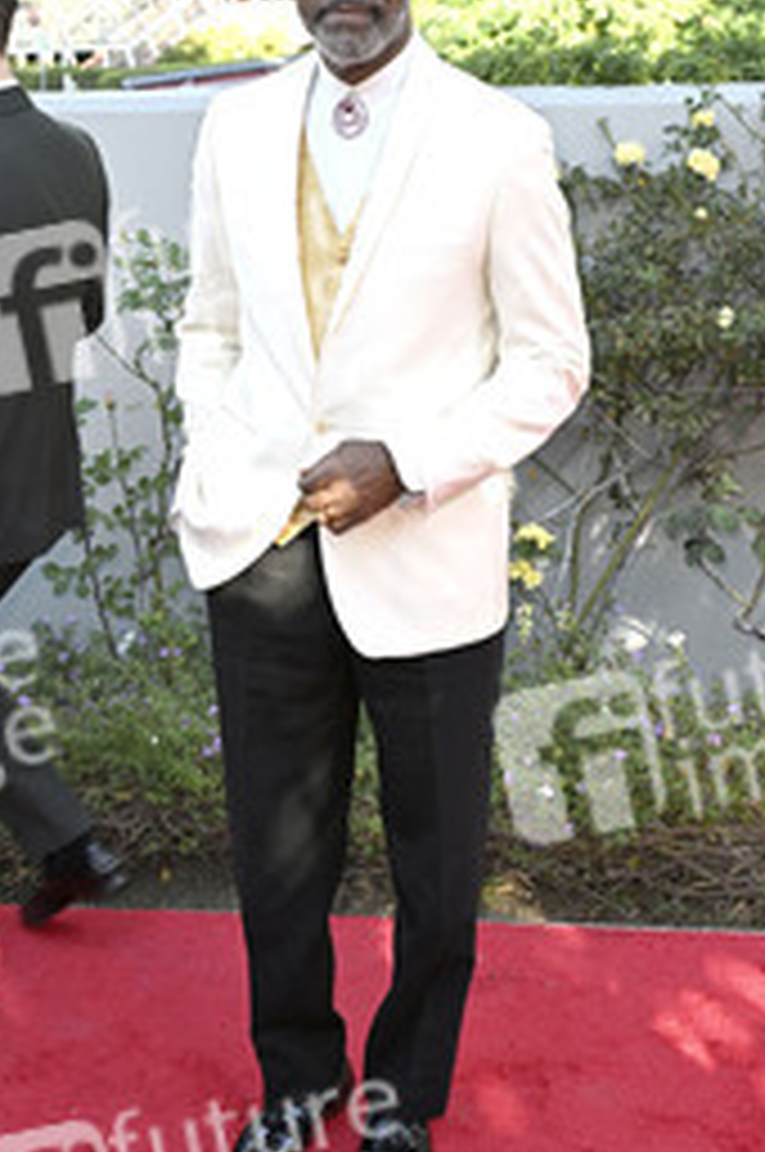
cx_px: 315
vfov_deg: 32.9
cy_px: 513
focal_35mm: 61
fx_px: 1950
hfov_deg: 22.2
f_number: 5.6
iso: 640
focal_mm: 39
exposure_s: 1/320
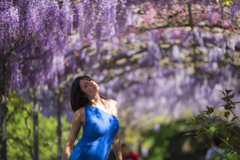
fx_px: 1347
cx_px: 121
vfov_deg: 6.8
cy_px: 81
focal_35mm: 202
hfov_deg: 10.2
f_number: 2.8
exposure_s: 1/1000
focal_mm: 200
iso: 200
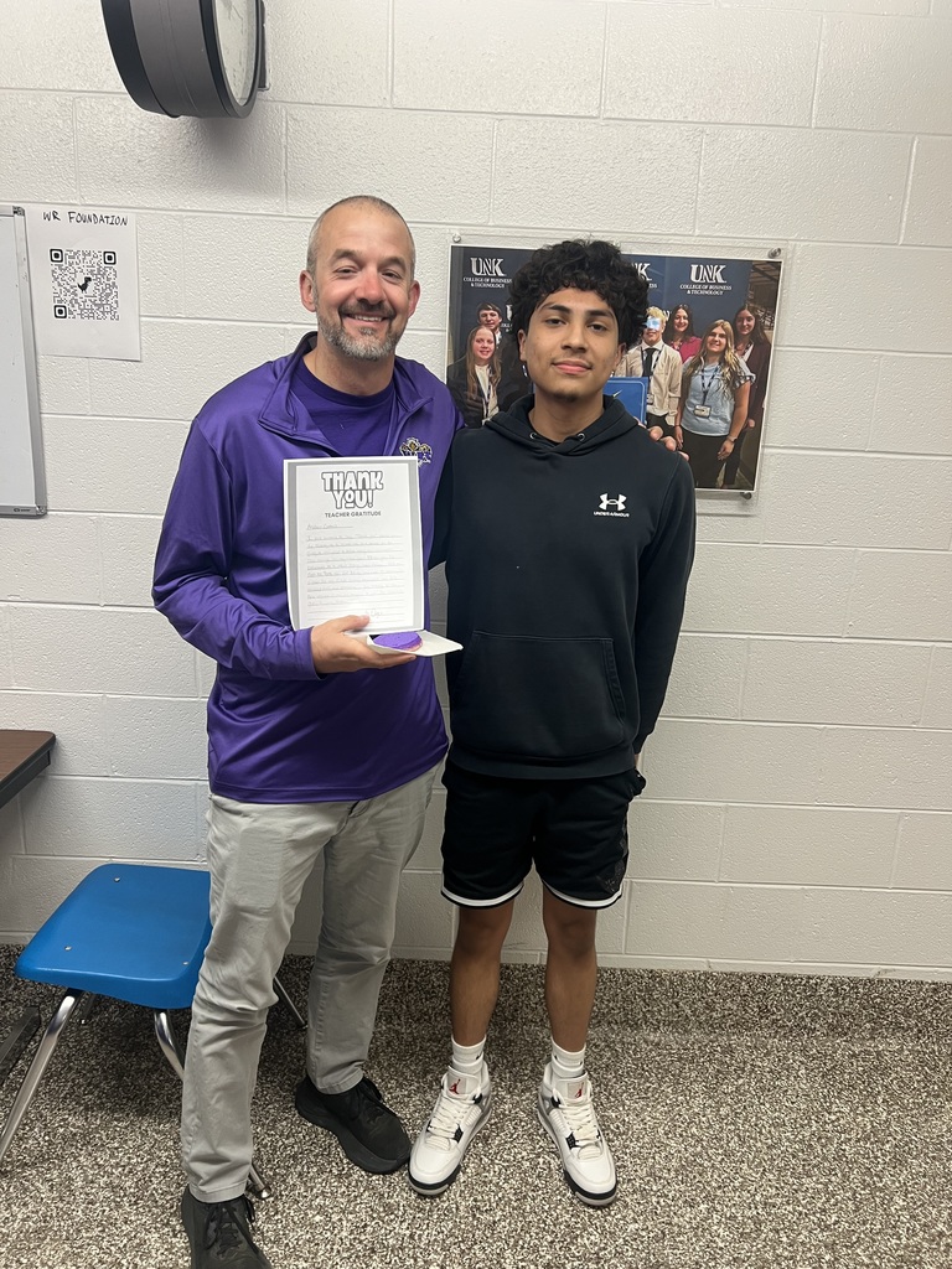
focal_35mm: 26
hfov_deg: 53.1
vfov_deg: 67.3
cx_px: 476
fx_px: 953
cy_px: 634
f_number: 1.5
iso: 125
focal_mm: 5.7
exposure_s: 1/60
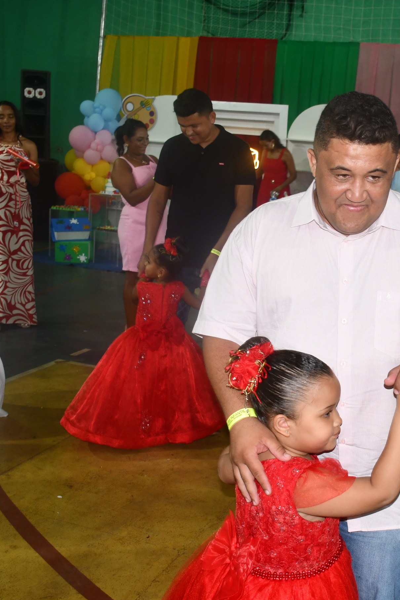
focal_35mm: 46
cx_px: 328
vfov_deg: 42.8
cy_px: 300
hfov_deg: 28.5
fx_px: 767
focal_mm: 20
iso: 640
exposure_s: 1/60
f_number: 3.5
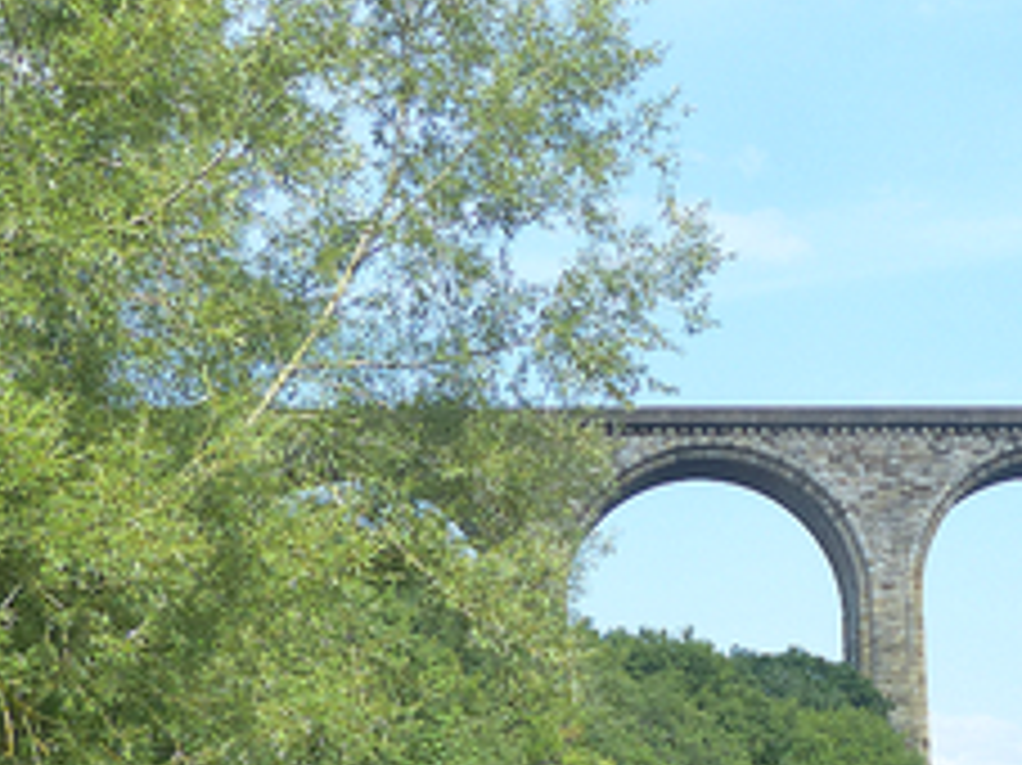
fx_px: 2184
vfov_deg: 19.4
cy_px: 742
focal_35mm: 74
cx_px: 941
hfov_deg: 25.4
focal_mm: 6.3
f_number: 4
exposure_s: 1/400
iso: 160
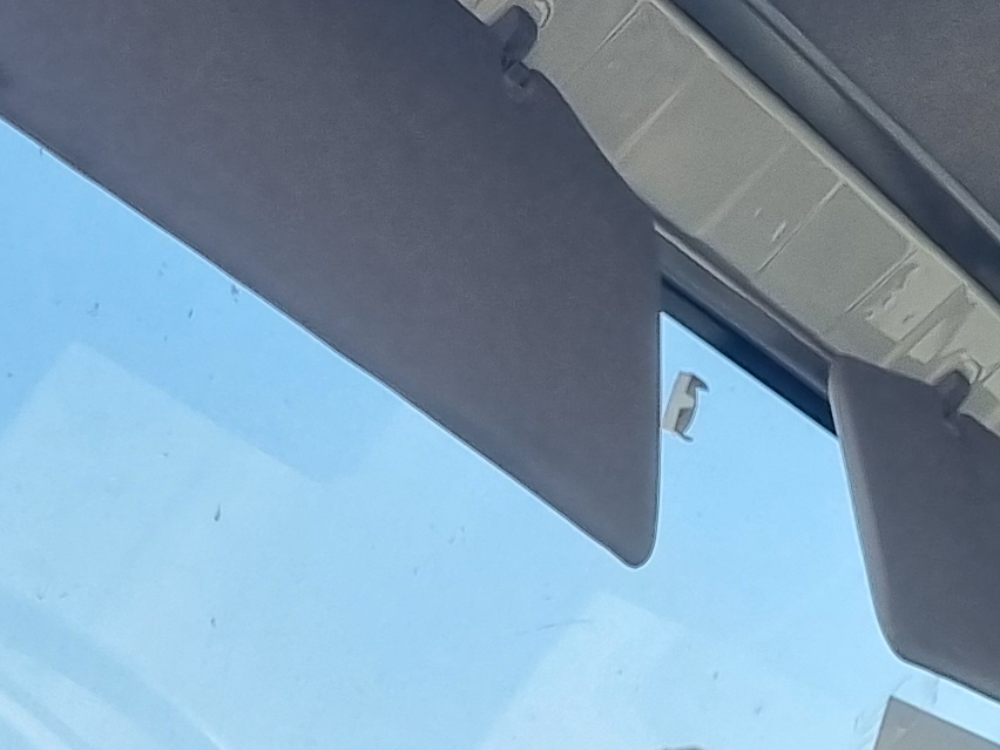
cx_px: 704
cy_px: 1546
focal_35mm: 122
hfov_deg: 16.1
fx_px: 3524
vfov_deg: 11.0
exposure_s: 1/834
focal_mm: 5.4
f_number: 1.8
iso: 50
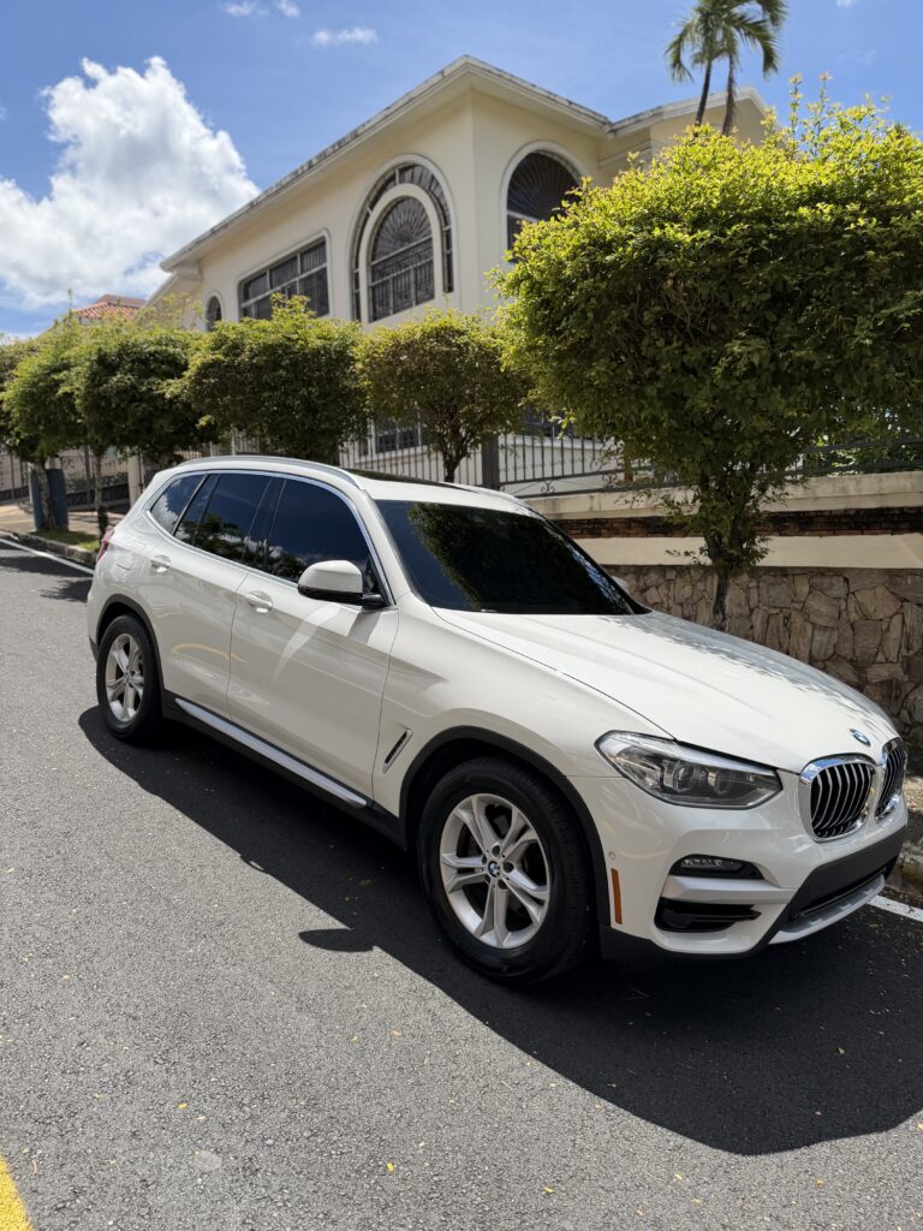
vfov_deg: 71.6
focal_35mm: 24
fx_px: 853
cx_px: 462
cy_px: 616
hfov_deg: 56.8
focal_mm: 6.76
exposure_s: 1/5319
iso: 100
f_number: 1.78
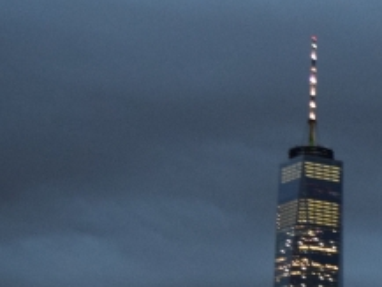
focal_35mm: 156
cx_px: 591
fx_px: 1725
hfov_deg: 12.0
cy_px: 319
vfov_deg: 9.4
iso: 1600
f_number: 3.8
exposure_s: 1/30
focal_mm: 23
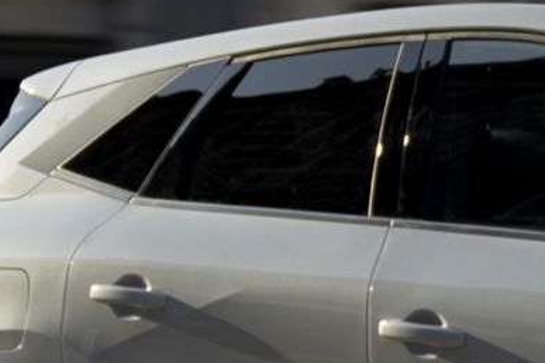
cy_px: 346
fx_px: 5253
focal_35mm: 347
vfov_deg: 4.0
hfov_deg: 5.9
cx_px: 828
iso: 100
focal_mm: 70
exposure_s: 1/1000
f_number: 2.8
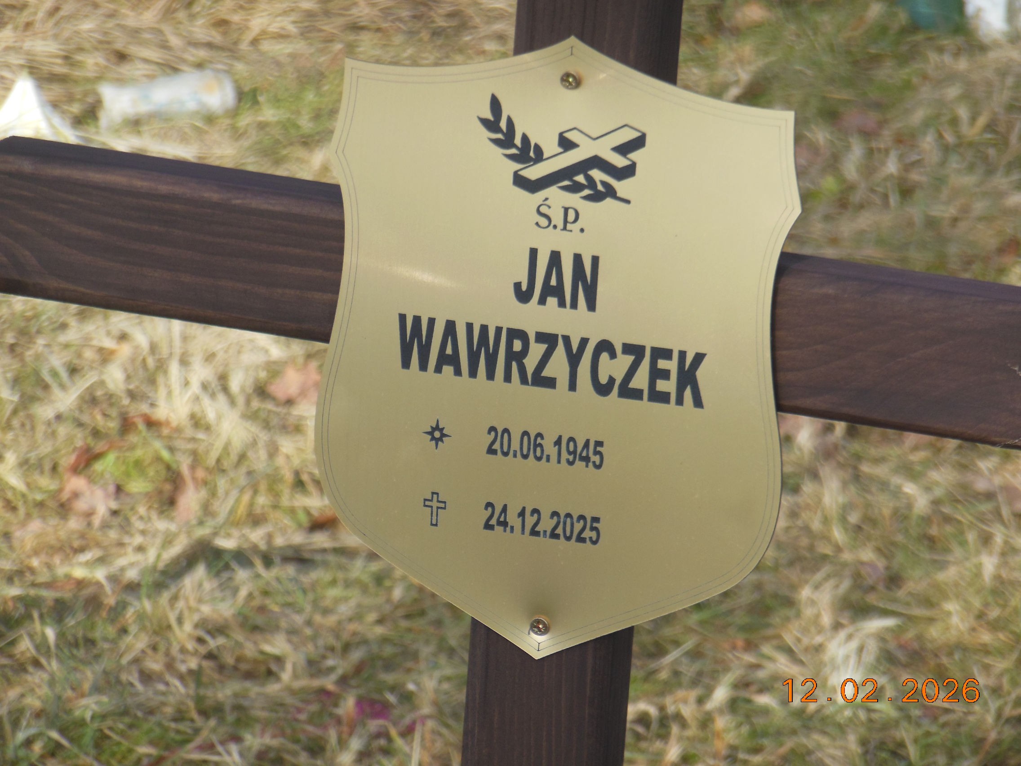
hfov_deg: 7.9
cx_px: 510
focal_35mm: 250
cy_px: 383
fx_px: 7374
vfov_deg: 5.9
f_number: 5.8
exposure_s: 1/250
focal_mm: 45
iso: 125
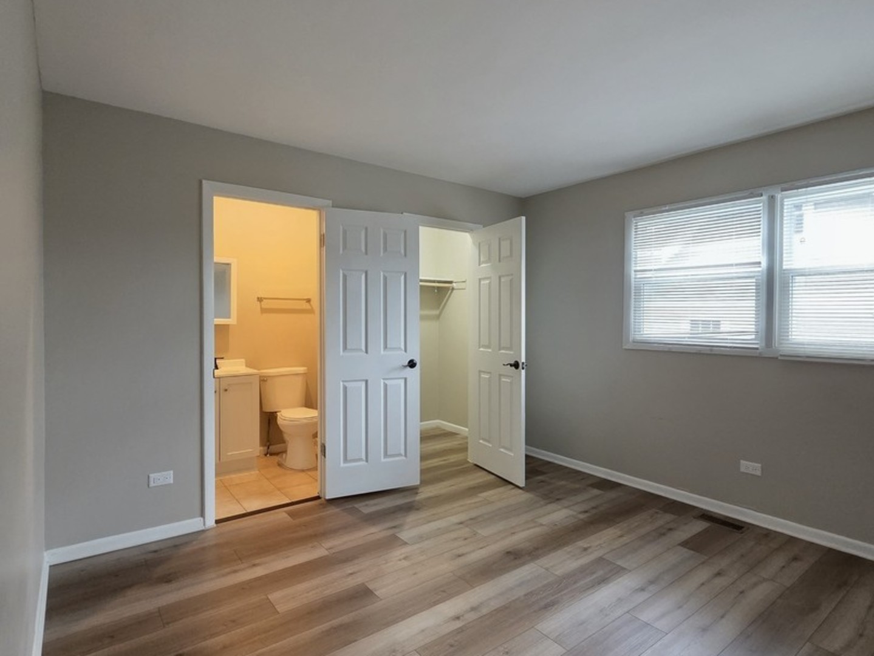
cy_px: 328
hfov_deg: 106.2
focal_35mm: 13
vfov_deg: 89.9
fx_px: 328
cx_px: 437
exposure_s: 1/60
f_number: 2.2
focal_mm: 2.2
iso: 1000
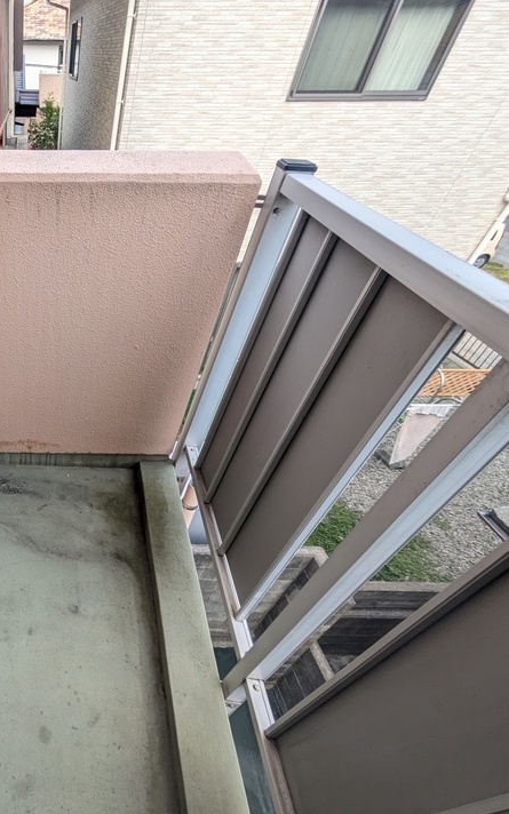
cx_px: 8
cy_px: 405
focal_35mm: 20
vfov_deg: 85.1
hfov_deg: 49.5
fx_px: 444
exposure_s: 1/380
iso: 49
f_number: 2.2
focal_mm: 1.83
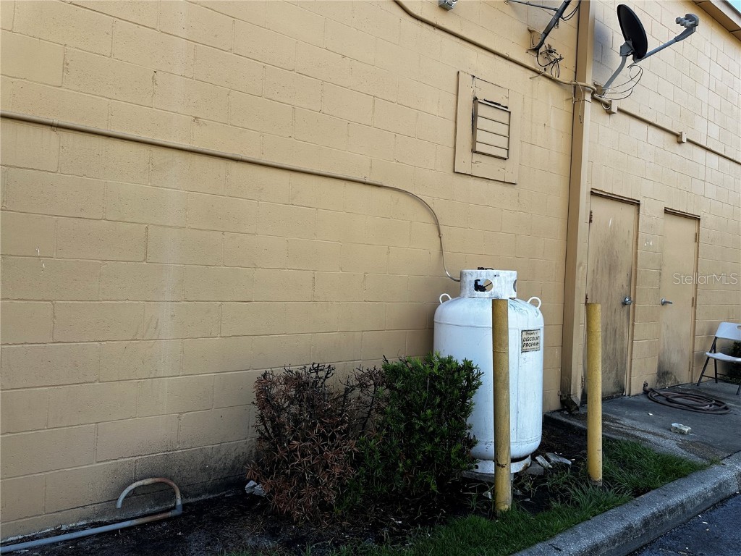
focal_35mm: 24
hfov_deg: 71.6
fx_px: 514
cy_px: 278
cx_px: 370
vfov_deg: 56.8
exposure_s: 1/894
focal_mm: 6.86
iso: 80
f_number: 1.78
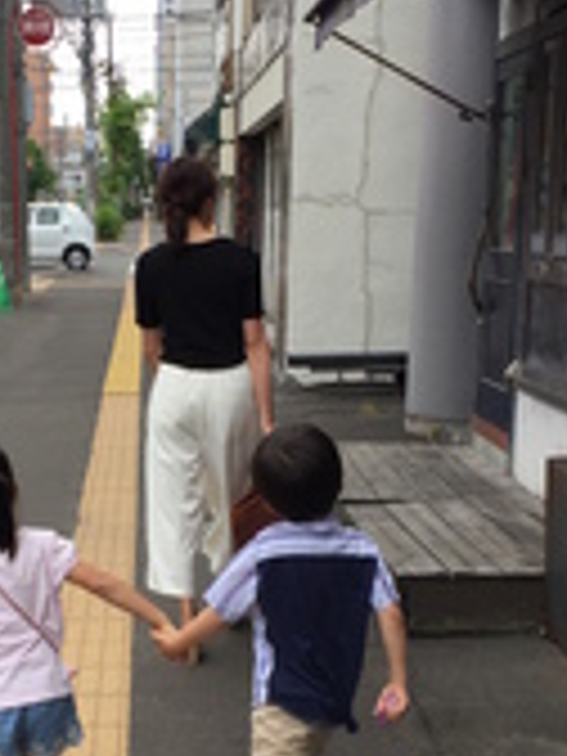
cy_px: 594
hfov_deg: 21.2
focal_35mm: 69
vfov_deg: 27.6
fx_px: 1507
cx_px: 162
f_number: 2.2
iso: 32
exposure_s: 1/384
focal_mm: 4.15
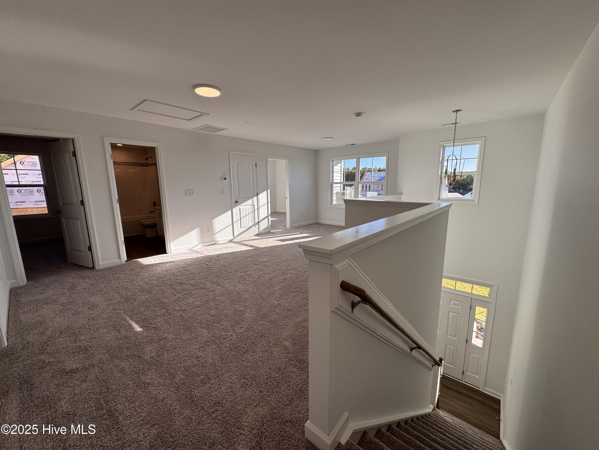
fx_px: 242
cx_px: 300
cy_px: 225
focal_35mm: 14
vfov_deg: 85.7
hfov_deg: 102.1
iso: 40
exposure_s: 1/390
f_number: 2.2
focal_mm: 2.22
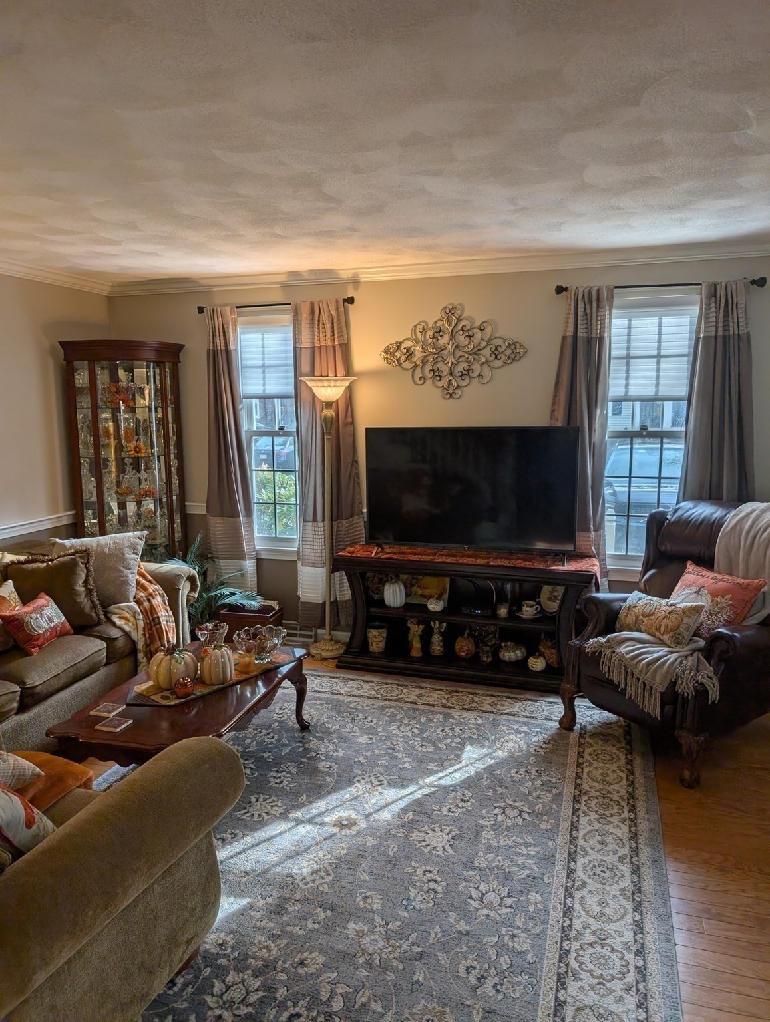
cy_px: 511
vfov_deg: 71.5
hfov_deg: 56.9
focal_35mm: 24
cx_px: 385
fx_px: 710
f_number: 1.68
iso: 23
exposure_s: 1/270
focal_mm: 6.9
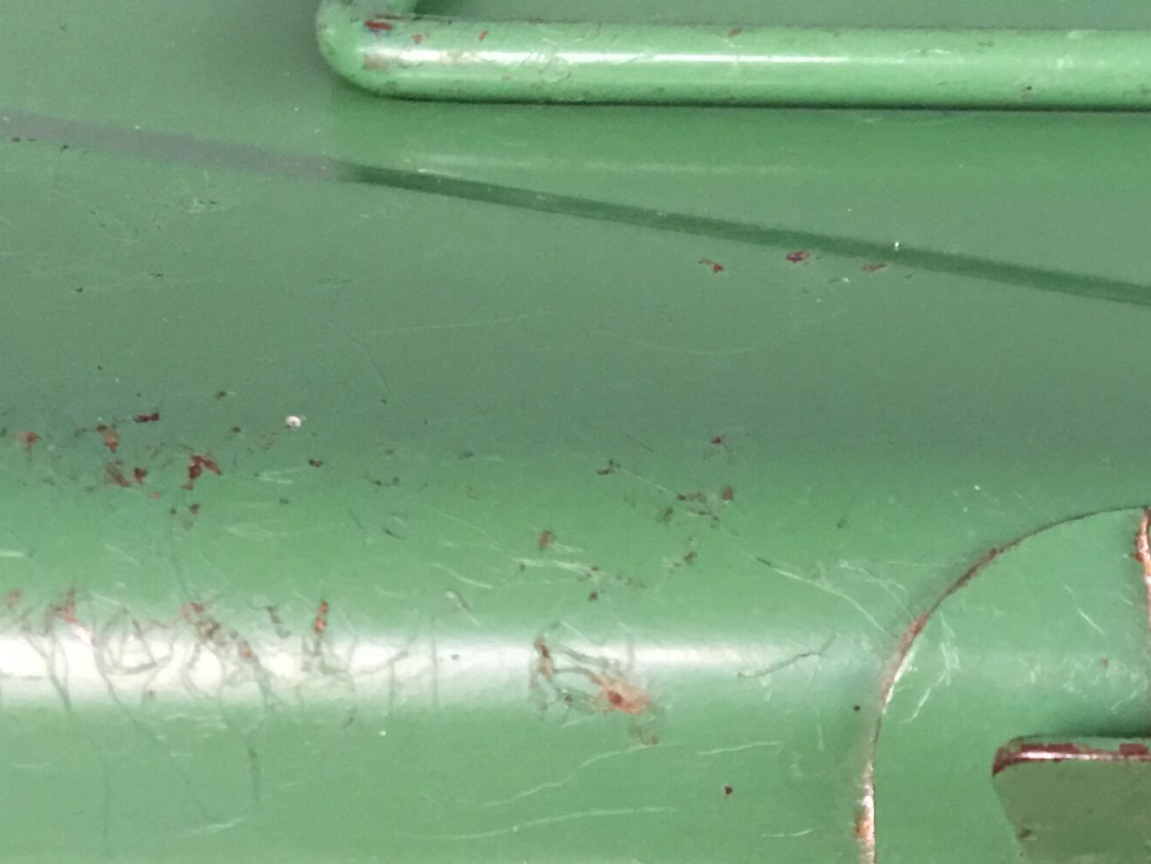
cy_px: 844
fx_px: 2926
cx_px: 1271
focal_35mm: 88
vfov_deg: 16.5
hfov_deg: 21.1
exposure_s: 1/17
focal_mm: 4.15
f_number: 2.2
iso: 80
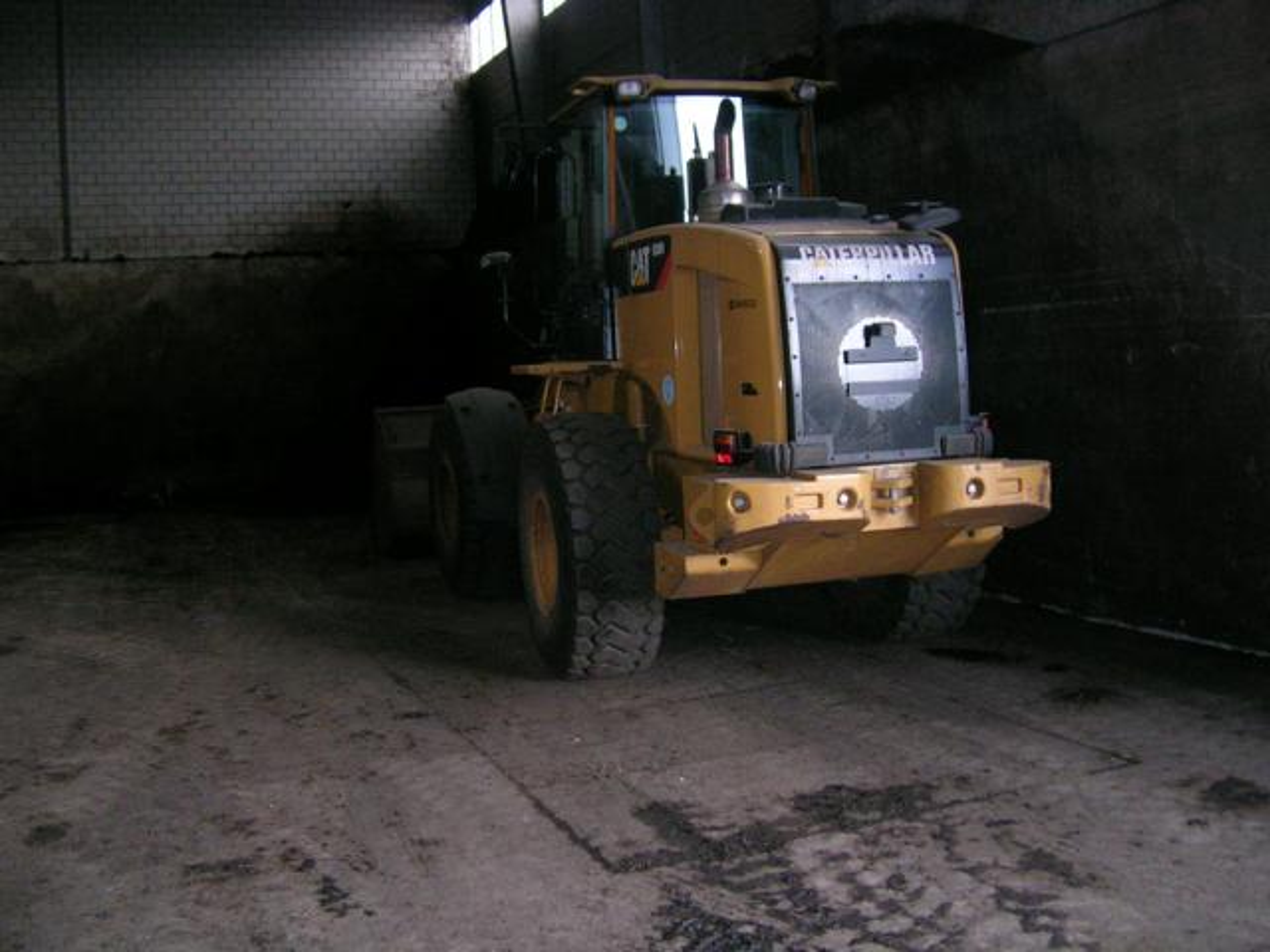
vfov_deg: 40.7
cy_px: 476
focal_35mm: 35
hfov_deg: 52.6
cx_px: 635
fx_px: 1284
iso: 200
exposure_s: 1/60.1
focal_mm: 5.4
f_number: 2.8
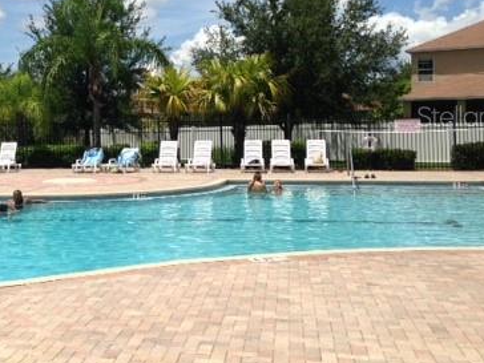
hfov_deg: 32.6
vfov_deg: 25.1
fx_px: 811
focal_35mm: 58
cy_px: 116
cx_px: 117
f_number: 2.4
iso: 50
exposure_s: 1/2262
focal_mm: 4.12
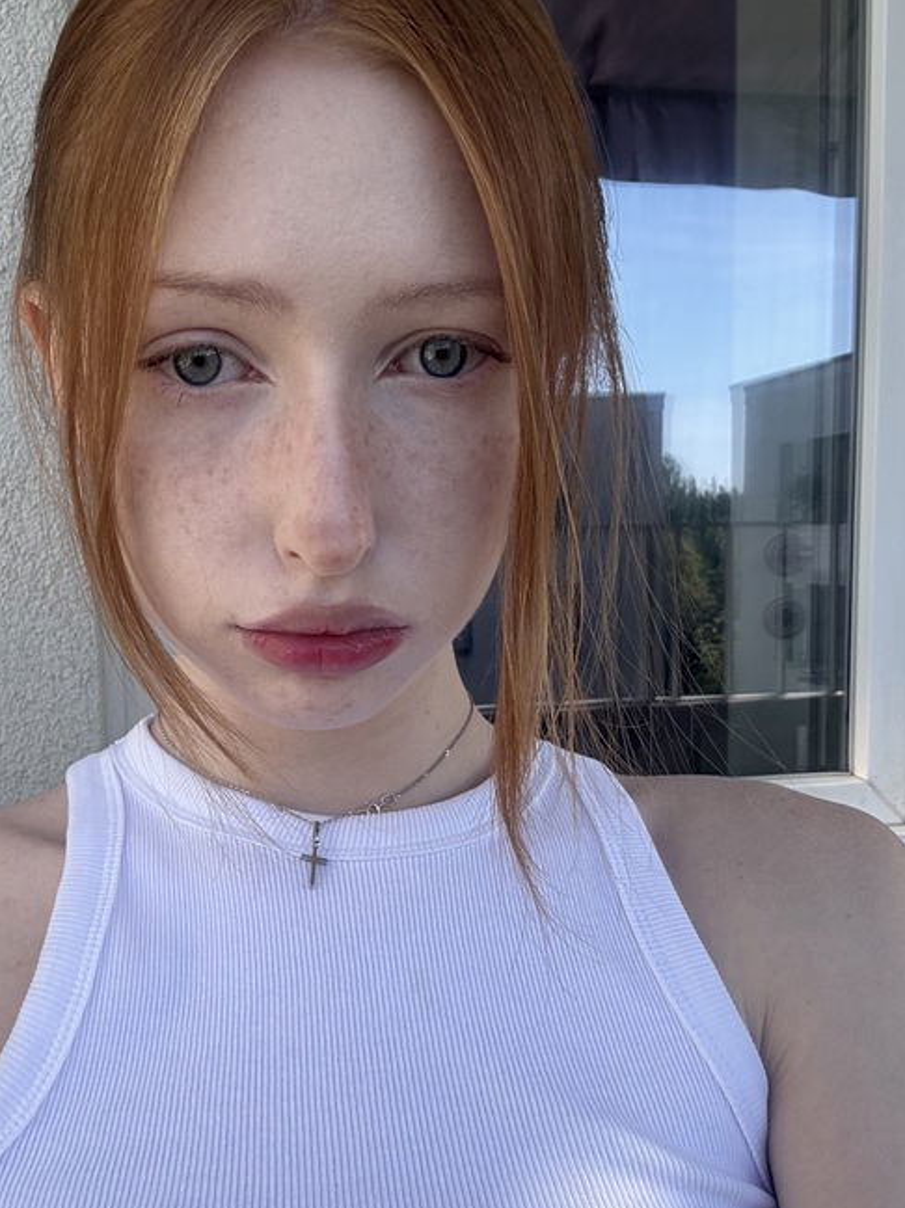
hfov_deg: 38.4
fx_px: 1291
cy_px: 700
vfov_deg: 50.0
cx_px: 348
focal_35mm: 37
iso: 25
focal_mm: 2.69
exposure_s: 1/373
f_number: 1.9
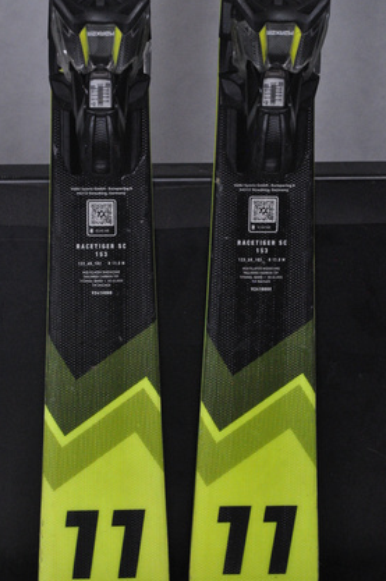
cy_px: 307
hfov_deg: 9.9
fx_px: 2217
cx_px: 180
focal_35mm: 138
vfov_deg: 14.9
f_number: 9.5
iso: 3200
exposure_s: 1/125
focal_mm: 85
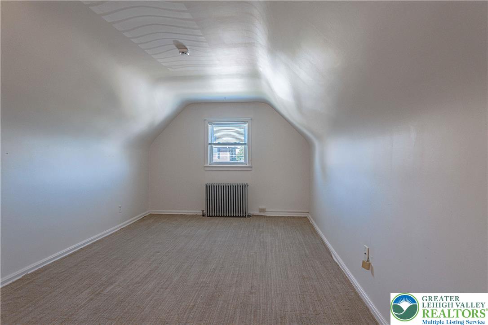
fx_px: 230
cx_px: 244
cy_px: 162
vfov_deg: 70.4
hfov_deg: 93.3
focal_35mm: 17
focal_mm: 17
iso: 1250
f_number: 4
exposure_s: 1/500
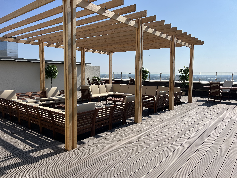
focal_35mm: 26
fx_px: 178
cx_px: 118
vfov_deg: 53.1
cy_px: 89
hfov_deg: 67.3
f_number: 1.5
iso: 50
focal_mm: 5.7
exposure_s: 1/5882
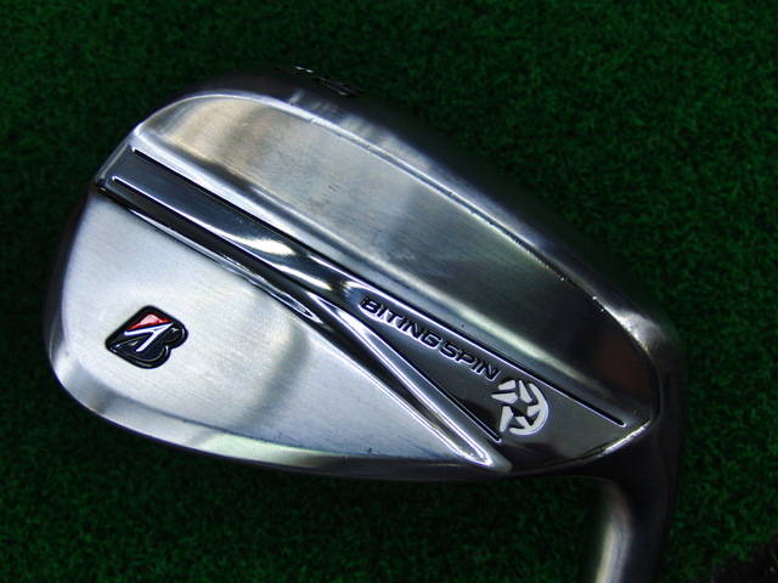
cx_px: 389
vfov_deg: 38.7
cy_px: 292
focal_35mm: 37
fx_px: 832
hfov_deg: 50.1
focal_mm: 6.42
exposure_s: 1/80
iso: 100
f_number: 3.6
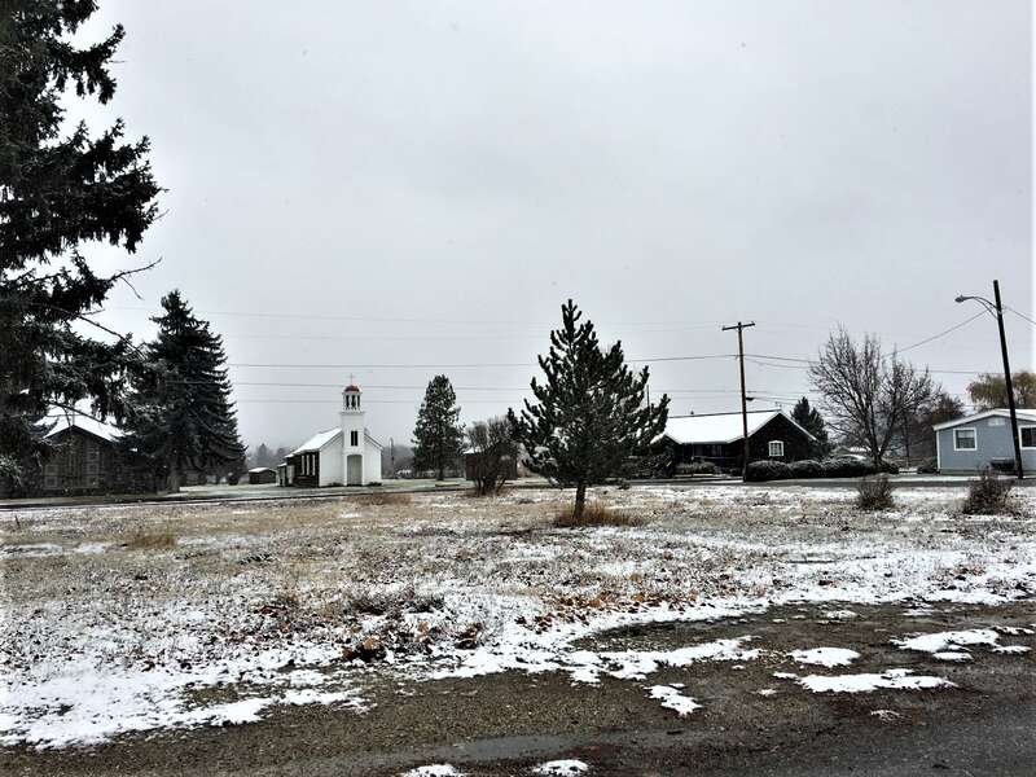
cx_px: 518
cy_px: 388
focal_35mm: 29
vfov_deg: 48.2
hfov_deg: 61.7
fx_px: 868
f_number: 2.2
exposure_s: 1/777
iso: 25
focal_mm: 4.15
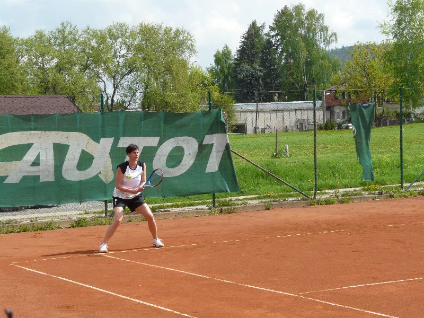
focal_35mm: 83
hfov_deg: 23.6
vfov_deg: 17.8
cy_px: 159
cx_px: 212
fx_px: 1017
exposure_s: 1/250
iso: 100
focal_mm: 13.6
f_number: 5.6
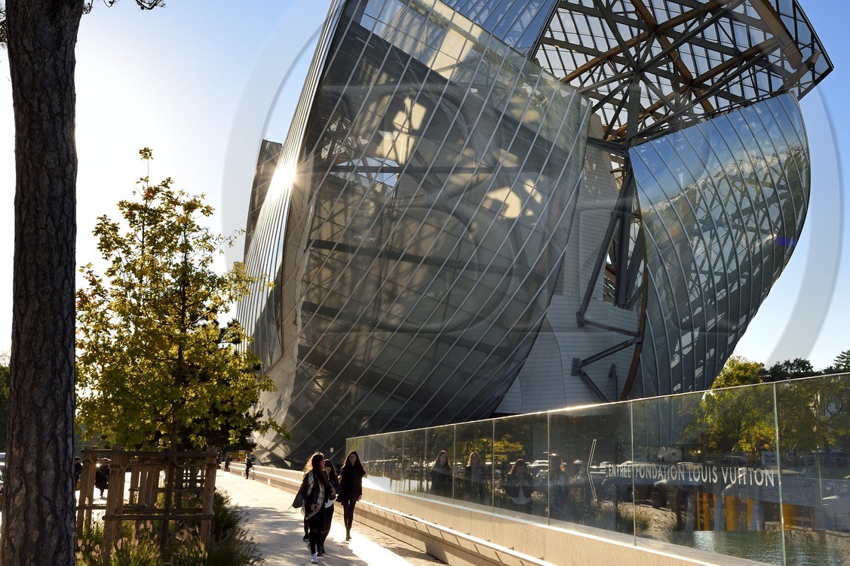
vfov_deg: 30.3
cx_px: 529
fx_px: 1038
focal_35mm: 44
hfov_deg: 44.2
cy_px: 210
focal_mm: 31
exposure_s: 1/250
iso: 200
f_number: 11
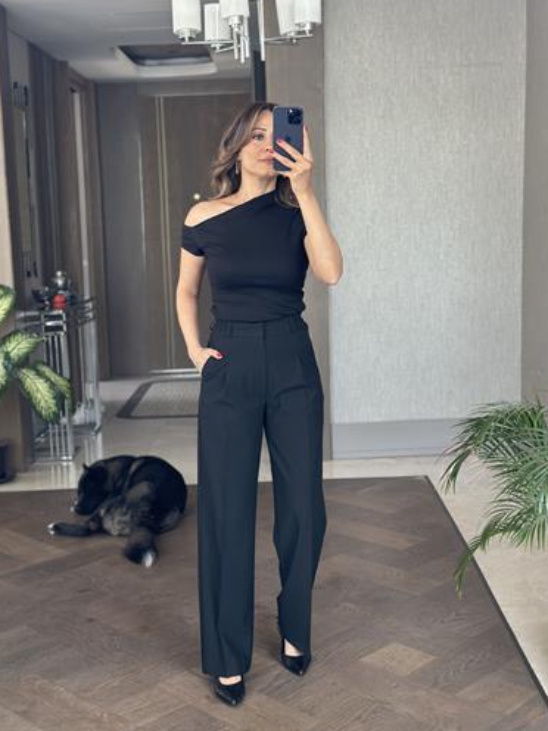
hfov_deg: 29.7
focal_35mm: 49
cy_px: 361
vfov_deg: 38.9
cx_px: 275
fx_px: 1034
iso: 125
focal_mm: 6.86
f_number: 1.78
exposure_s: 1/89
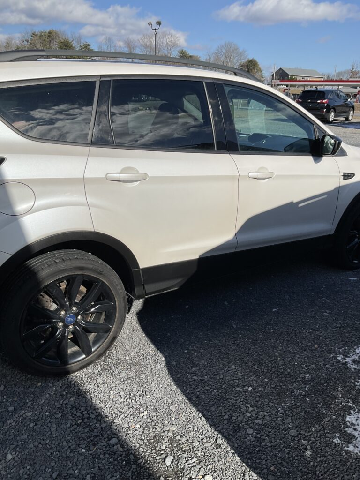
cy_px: 240
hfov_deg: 48.2
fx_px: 402
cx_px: 180
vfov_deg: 61.7
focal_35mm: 29
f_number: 1.8
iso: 16
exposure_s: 1/3534
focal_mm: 3
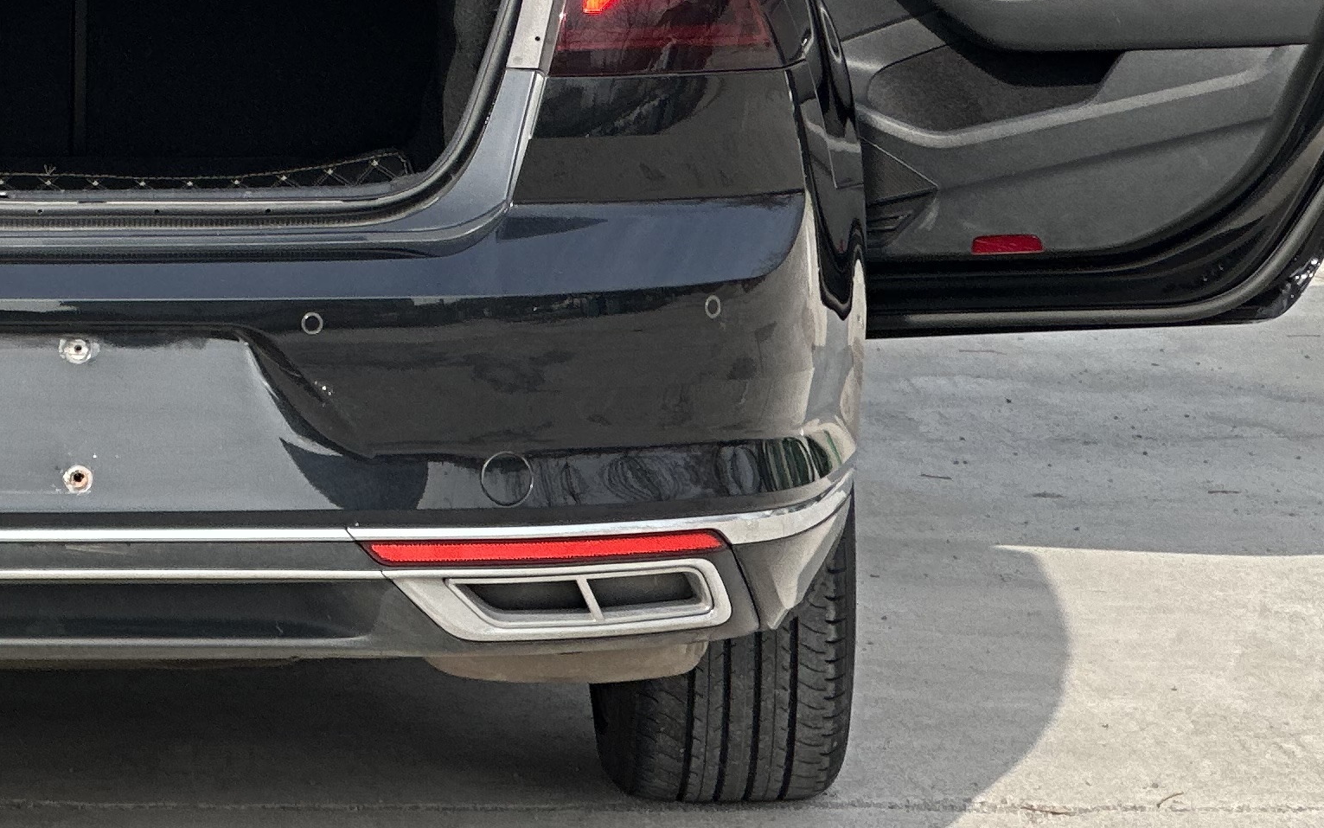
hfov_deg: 9.7
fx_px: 7758
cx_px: -29
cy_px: -453
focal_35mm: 215
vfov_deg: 6.0
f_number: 2.8
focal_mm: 9
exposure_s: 1/376
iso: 32
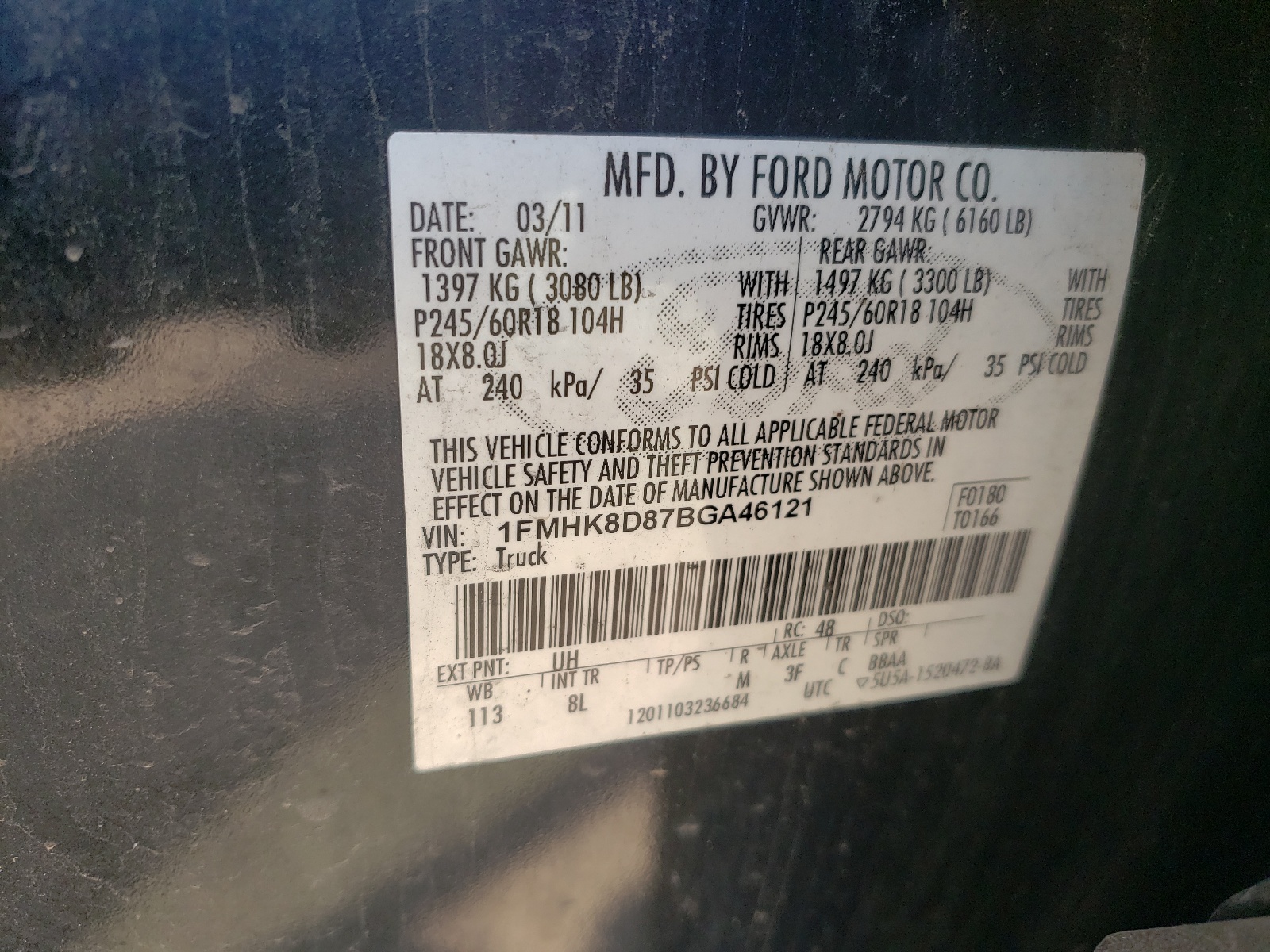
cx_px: 635
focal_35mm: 26
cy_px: 476
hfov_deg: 67.3
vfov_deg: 53.1
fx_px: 954
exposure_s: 1/278
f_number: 1.5
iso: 50
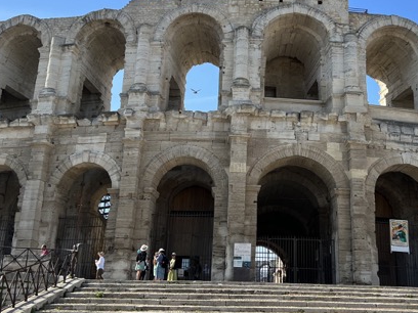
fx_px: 592
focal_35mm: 49
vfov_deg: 29.6
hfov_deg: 38.6
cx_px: 268
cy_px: 124
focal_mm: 5.7
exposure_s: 1/2632
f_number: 1.5
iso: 50
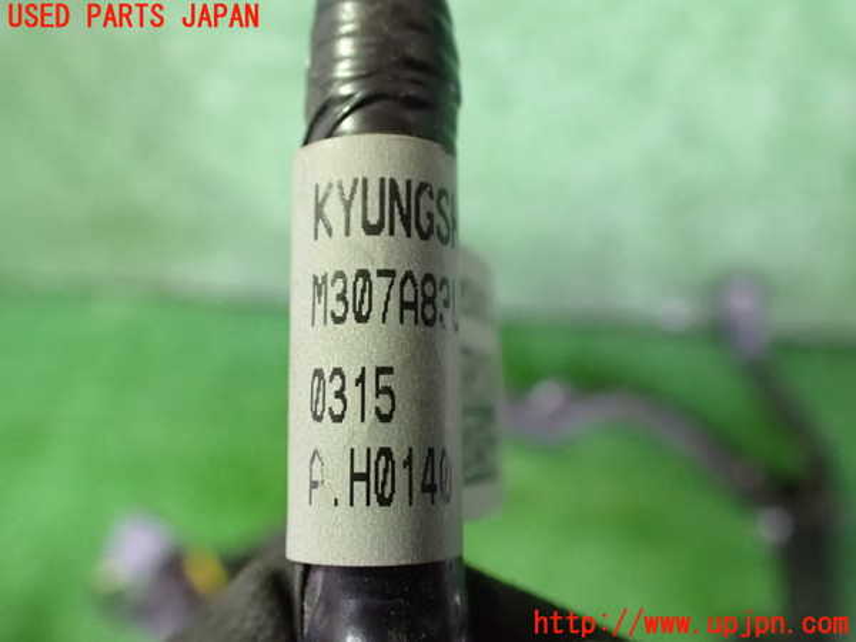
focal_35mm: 30
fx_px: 742
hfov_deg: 60.0
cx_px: 428
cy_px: 321
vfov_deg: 46.8
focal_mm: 5.4
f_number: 2.3
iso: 1600
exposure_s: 1/30
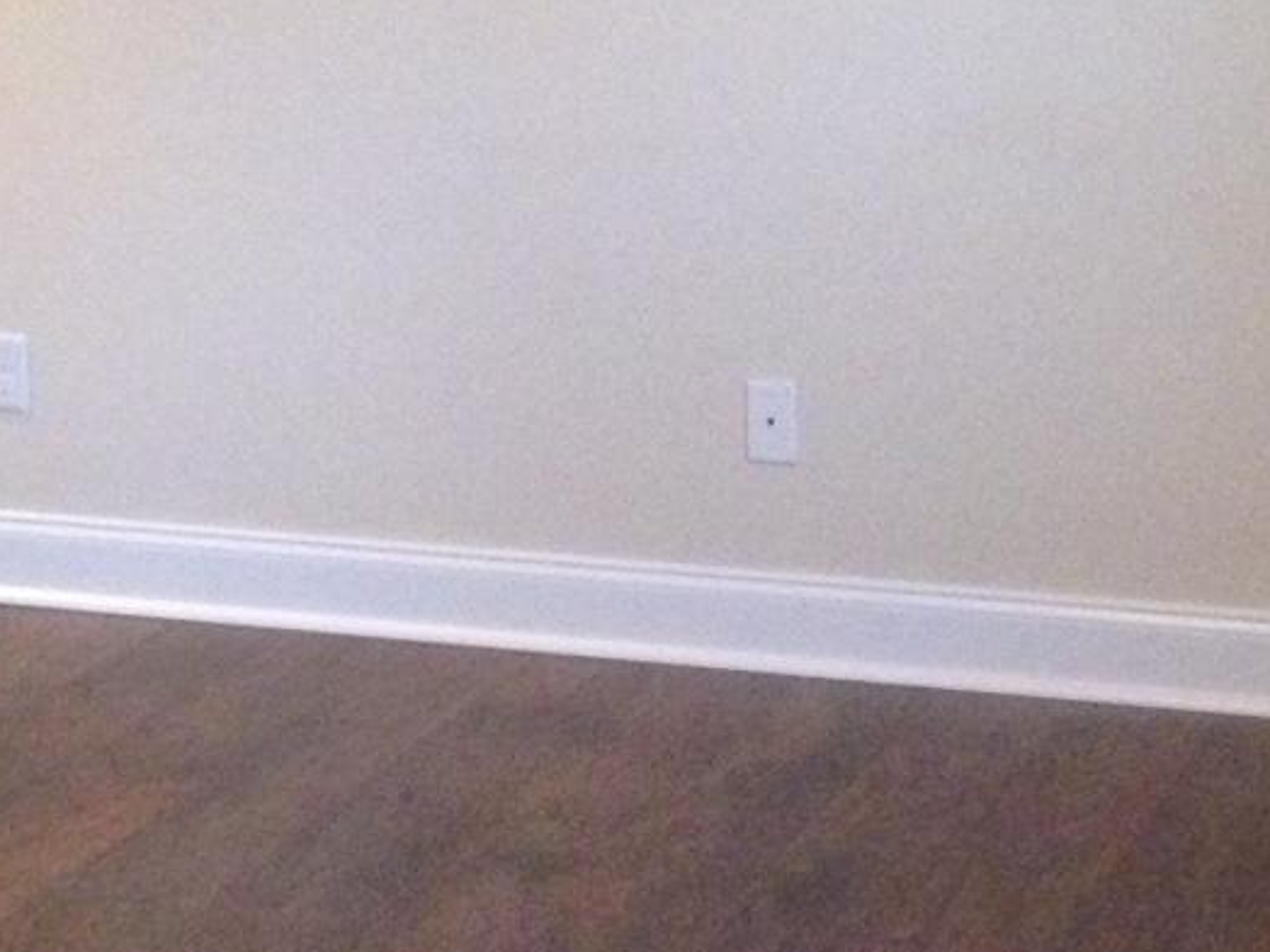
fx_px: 3778
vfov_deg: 14.4
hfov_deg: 19.1
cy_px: 415
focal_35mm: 103
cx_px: 495
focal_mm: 4.12
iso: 500
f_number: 2.4
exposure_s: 1/15
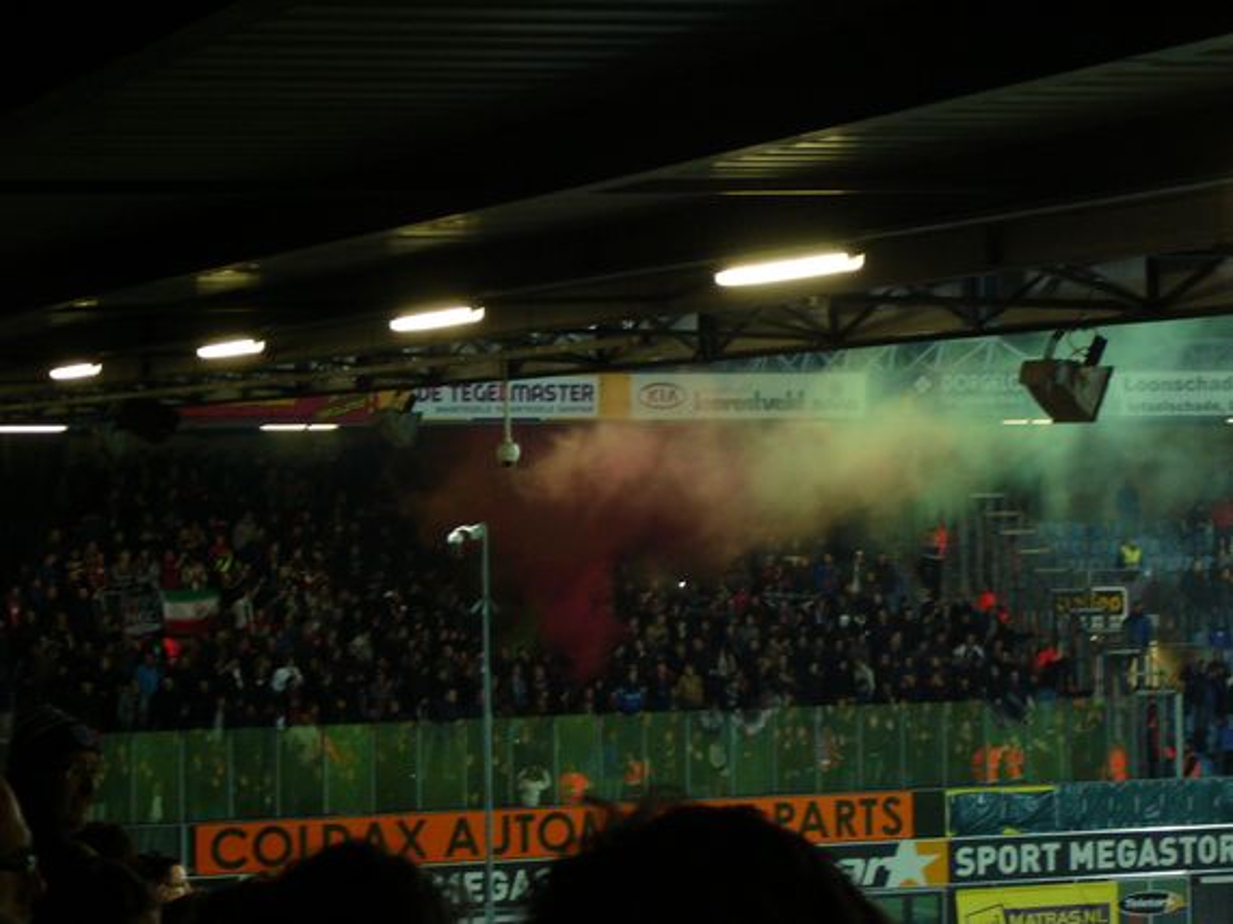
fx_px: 3738
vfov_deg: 14.1
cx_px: 616
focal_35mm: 105
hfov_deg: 18.7
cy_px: 462
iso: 200
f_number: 4.9
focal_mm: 17.4
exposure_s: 1/8
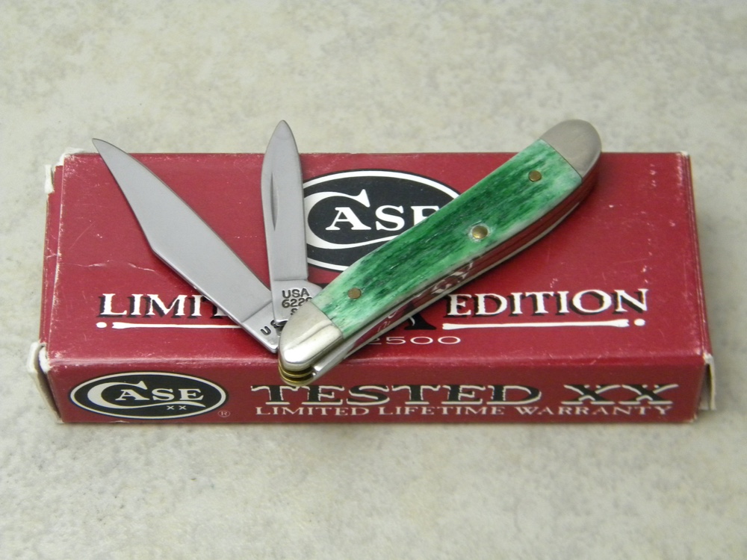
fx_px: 1791
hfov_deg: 23.6
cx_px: 374
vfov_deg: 17.8
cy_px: 280
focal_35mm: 83
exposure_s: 1/24.6
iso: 400
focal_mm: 15.1
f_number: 4.5
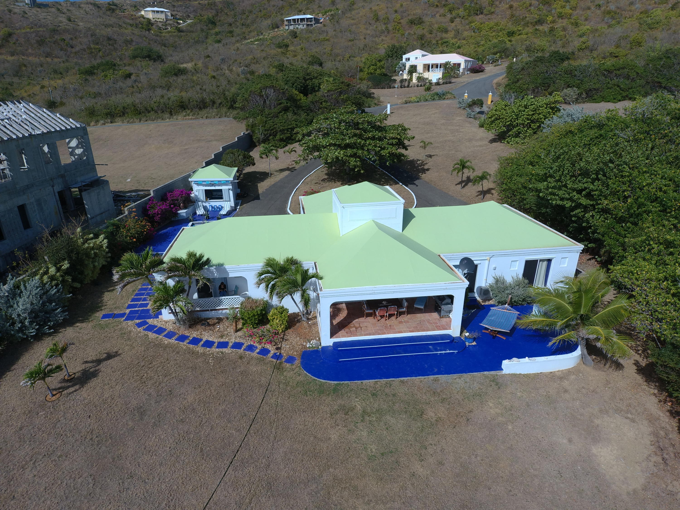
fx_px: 334
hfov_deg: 91.0
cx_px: 340
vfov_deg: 74.7
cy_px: 255
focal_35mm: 17
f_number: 2.8
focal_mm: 3.15
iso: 100
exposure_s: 1/265
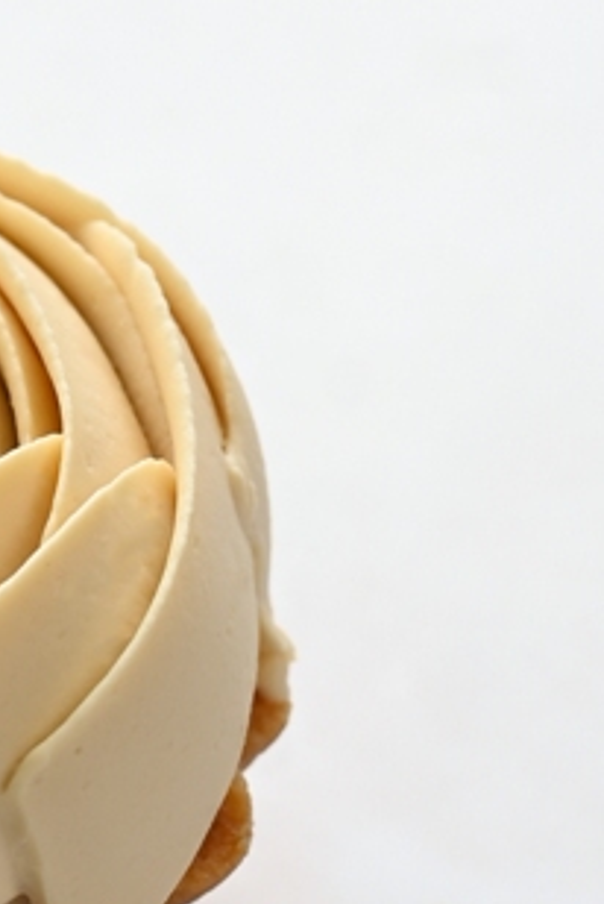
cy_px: 249
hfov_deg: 5.5
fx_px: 6252
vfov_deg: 8.3
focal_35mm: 249
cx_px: -312
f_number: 6.3
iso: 125
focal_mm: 50
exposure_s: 1/100
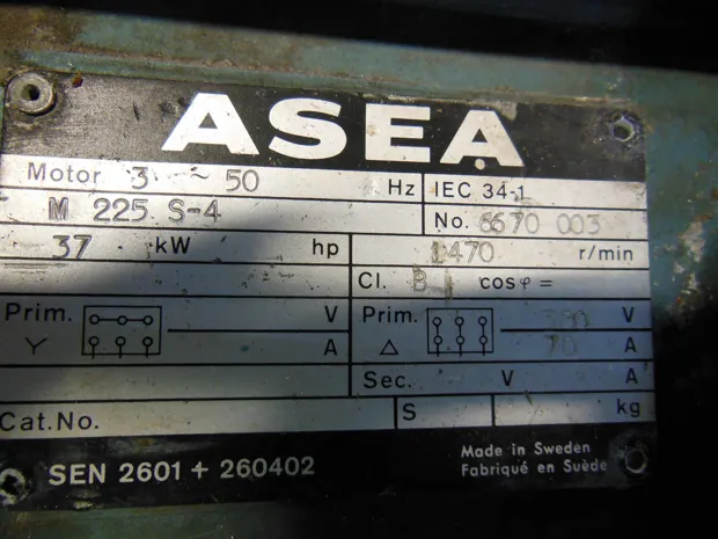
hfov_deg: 69.4
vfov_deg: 54.9
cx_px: 359
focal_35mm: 25
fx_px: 519
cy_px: 270
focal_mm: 4.5
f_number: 3.5
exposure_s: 1/10
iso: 400
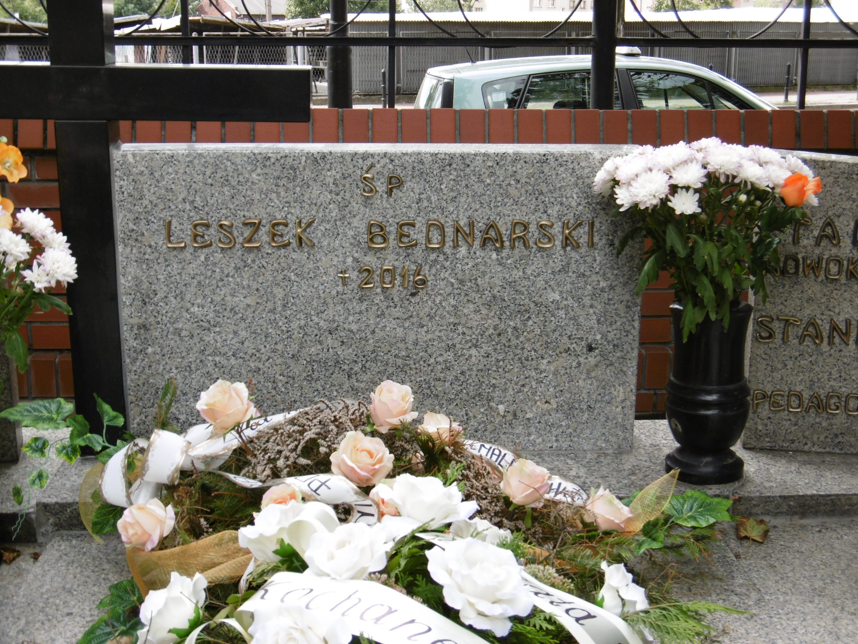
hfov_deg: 37.5
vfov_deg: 28.6
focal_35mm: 51
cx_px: 429
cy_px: 322
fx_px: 1264
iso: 100
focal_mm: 9.2
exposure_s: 1/160
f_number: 4
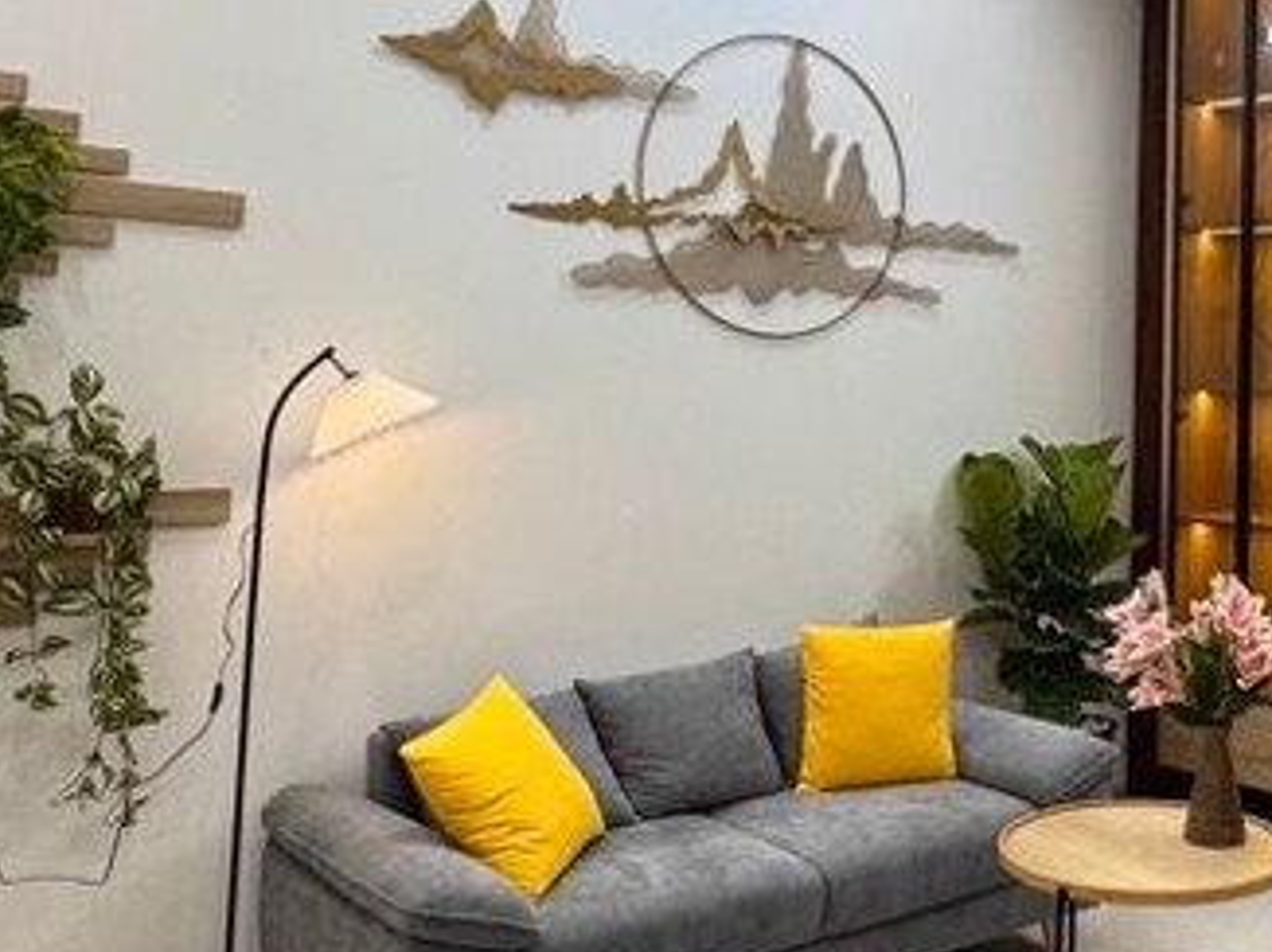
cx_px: 1069
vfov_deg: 33.3
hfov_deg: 41.4
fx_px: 1579
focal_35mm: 43
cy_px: 339
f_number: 2.2
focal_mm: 2.22
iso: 80
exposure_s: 1/100
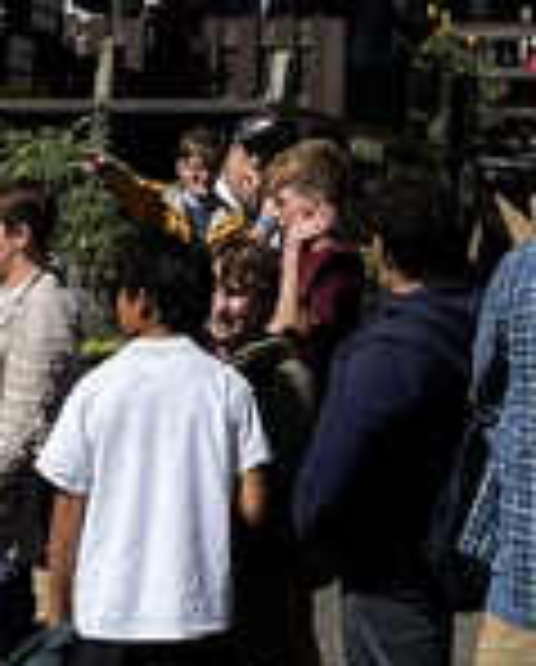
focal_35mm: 137
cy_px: -612
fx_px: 2708
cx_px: 590
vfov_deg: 12.5
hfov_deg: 11.1
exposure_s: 1/3215
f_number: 1.6
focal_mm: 5.1
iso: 50
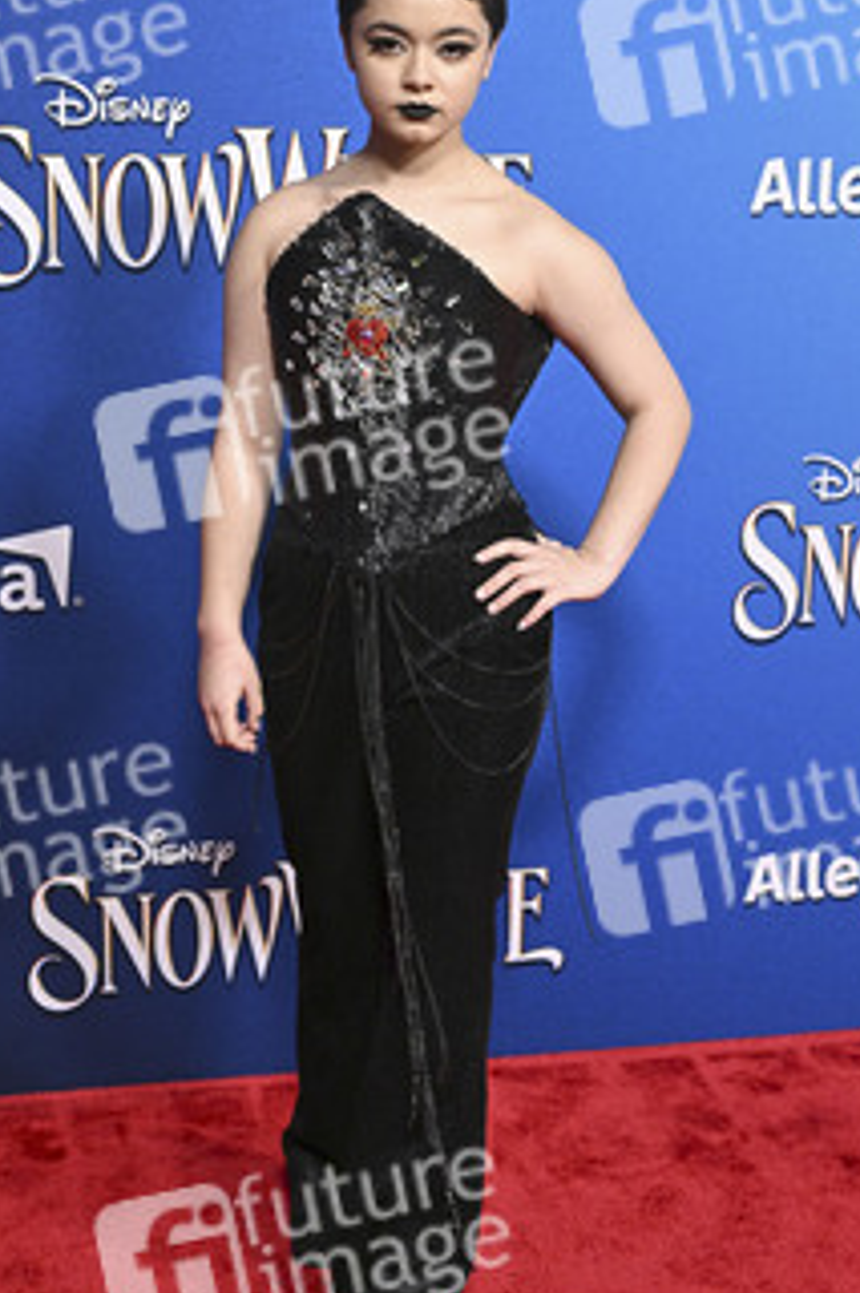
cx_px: 420
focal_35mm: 60
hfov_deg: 22.6
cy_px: 638
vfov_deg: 33.4
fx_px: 2152
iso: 3200
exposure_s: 1/250
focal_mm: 48
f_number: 4.5
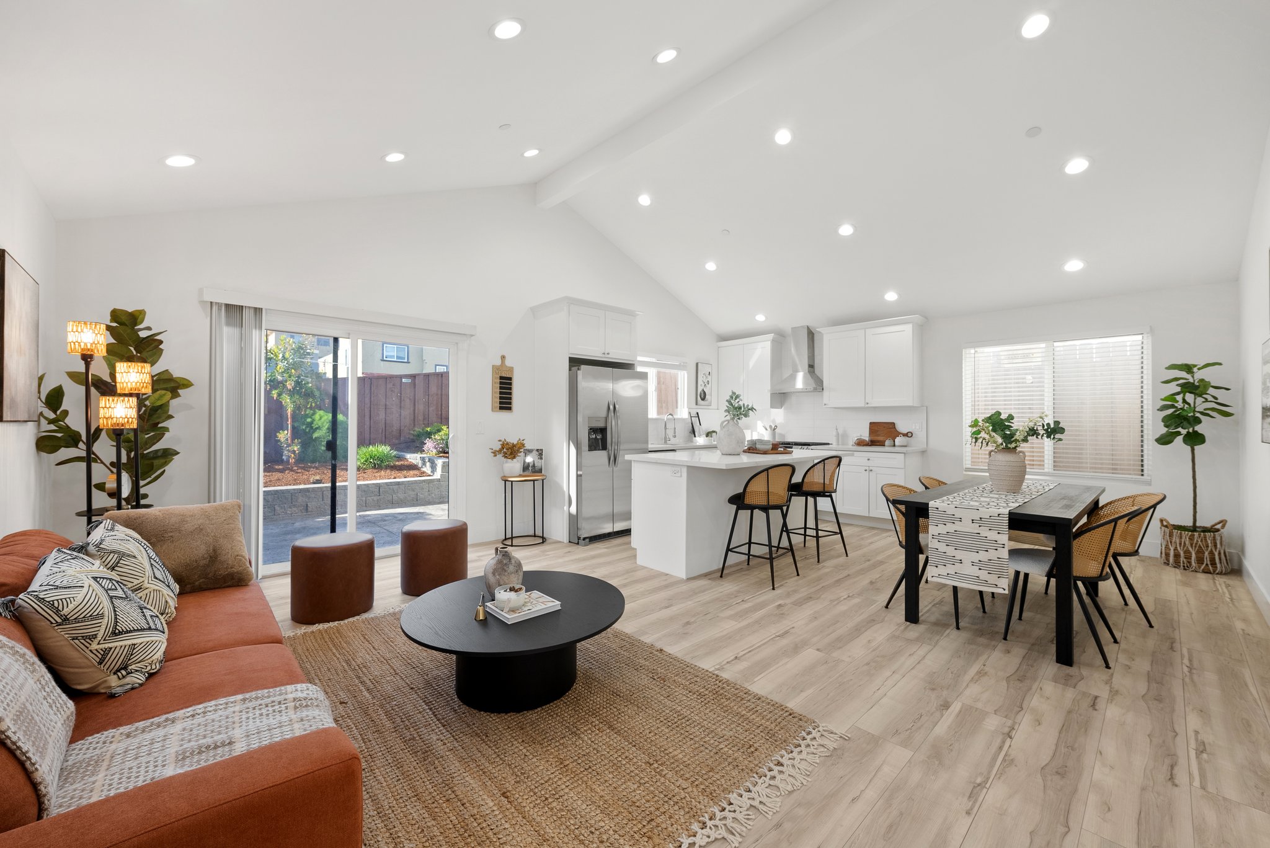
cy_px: 424
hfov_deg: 104.2
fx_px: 494
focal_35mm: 14
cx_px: 635
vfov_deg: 81.3
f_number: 8
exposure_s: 1/15
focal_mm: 14
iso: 640
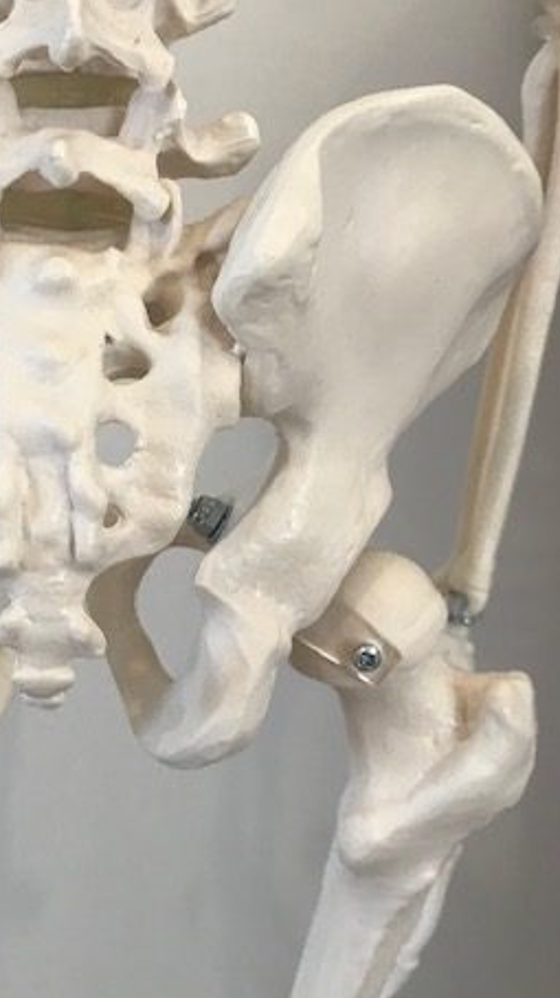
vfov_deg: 47.3
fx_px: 1136
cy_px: 453
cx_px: 46
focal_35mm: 43
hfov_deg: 26.7
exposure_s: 1/33
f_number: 1.8
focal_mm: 3.99
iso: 32
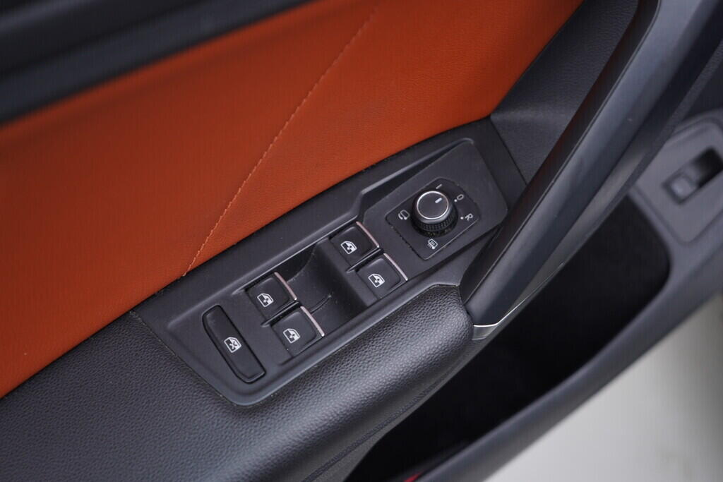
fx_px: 723
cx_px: 362
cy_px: 241
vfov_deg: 36.9
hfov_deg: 53.1
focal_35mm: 36
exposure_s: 1/40
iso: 160
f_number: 2.8
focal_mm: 24
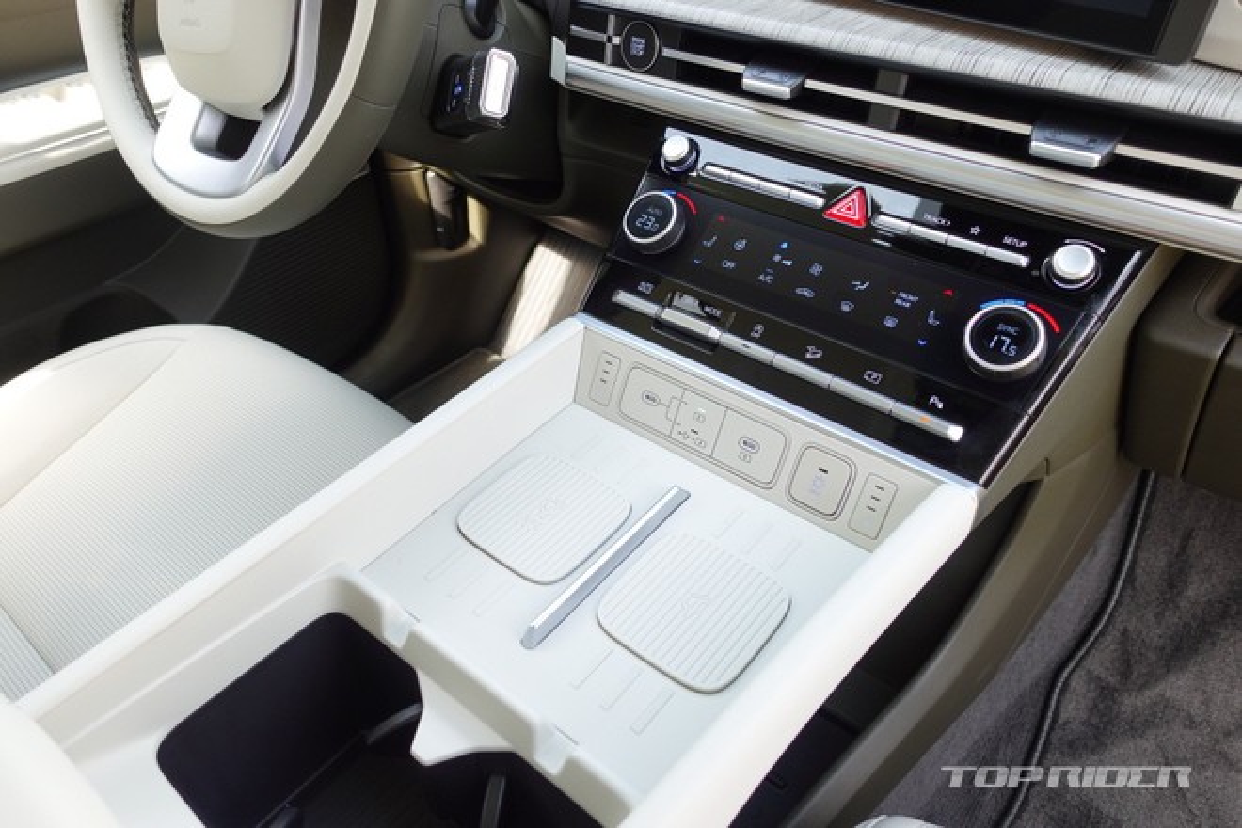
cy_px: 414
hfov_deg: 73.7
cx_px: 621
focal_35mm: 24
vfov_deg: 53.1
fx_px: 828
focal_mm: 9.4
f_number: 2.8
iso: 125
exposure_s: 1/60
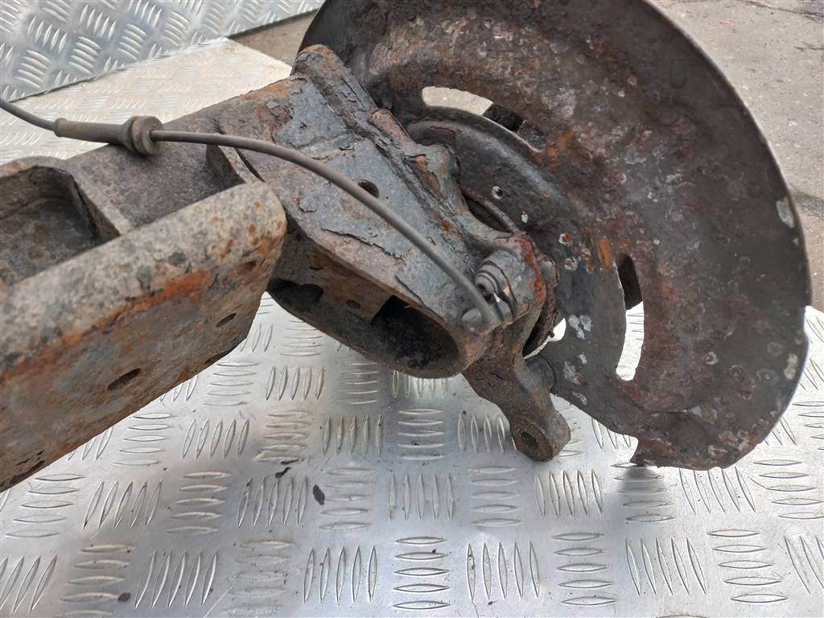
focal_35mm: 25
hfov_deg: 69.4
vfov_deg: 54.9
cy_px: 309
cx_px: 412
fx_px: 595
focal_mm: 4.6
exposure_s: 1/50
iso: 100
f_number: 1.8
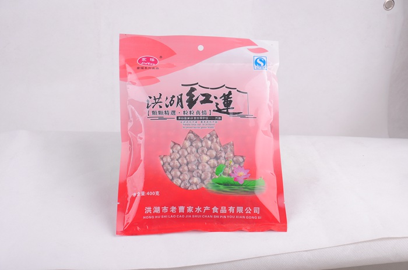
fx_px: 984
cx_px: 204
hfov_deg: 23.4
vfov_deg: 15.6
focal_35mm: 87
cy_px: 135
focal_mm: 58
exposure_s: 1/125
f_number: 8
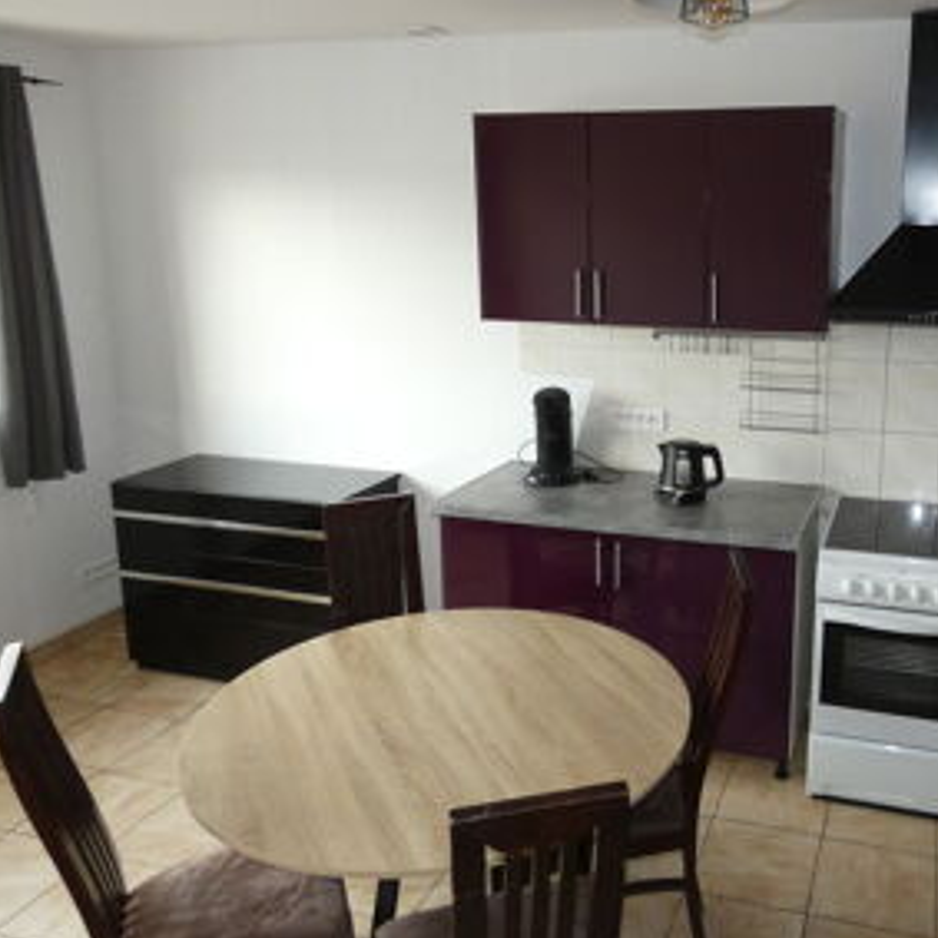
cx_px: 673
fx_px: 920
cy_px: 408
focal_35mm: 30
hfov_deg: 52.3
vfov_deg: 53.9
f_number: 2.8
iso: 250
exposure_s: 1/60
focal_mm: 3.6
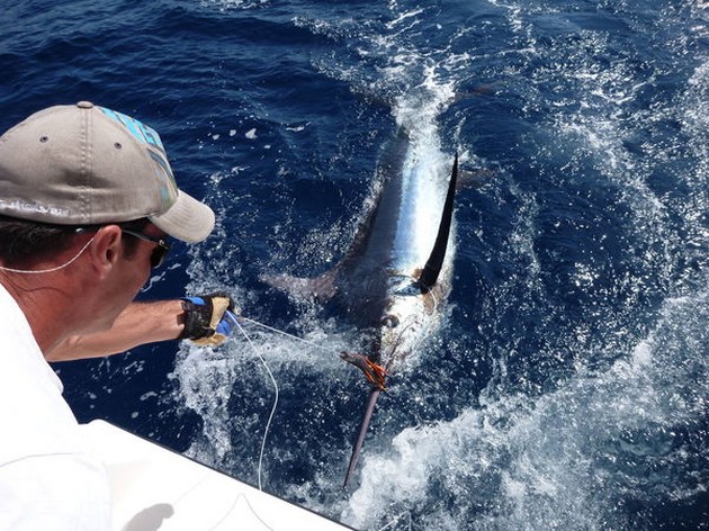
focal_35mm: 28
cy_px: 266
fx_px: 573
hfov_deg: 63.5
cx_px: 354
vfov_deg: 49.7
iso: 100
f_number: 3.3
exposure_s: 1/800
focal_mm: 4.9
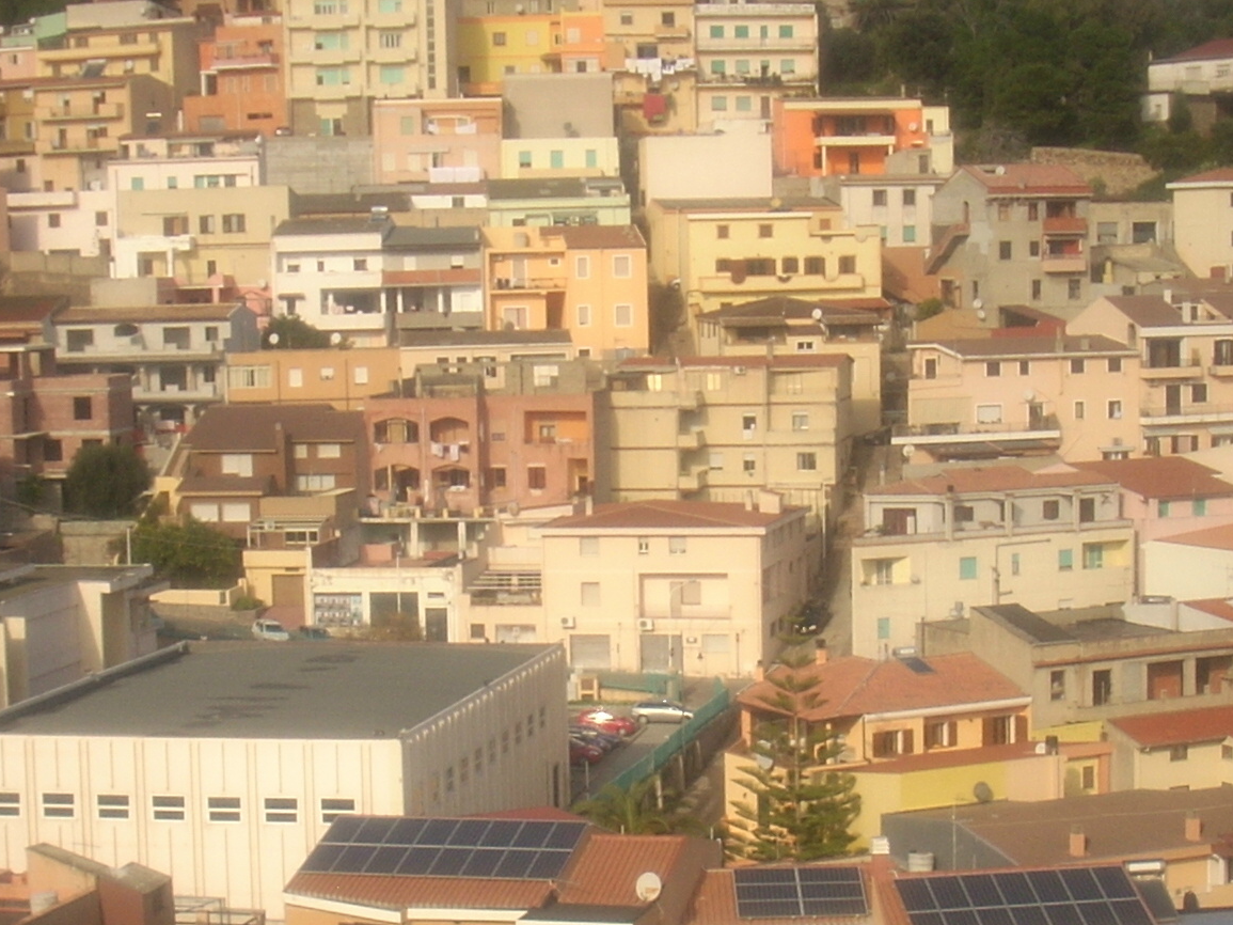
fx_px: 2920
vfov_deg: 18.0
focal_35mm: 82
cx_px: 639
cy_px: 566
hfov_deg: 23.8
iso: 64
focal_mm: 6.2
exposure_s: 1/239
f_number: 5.6
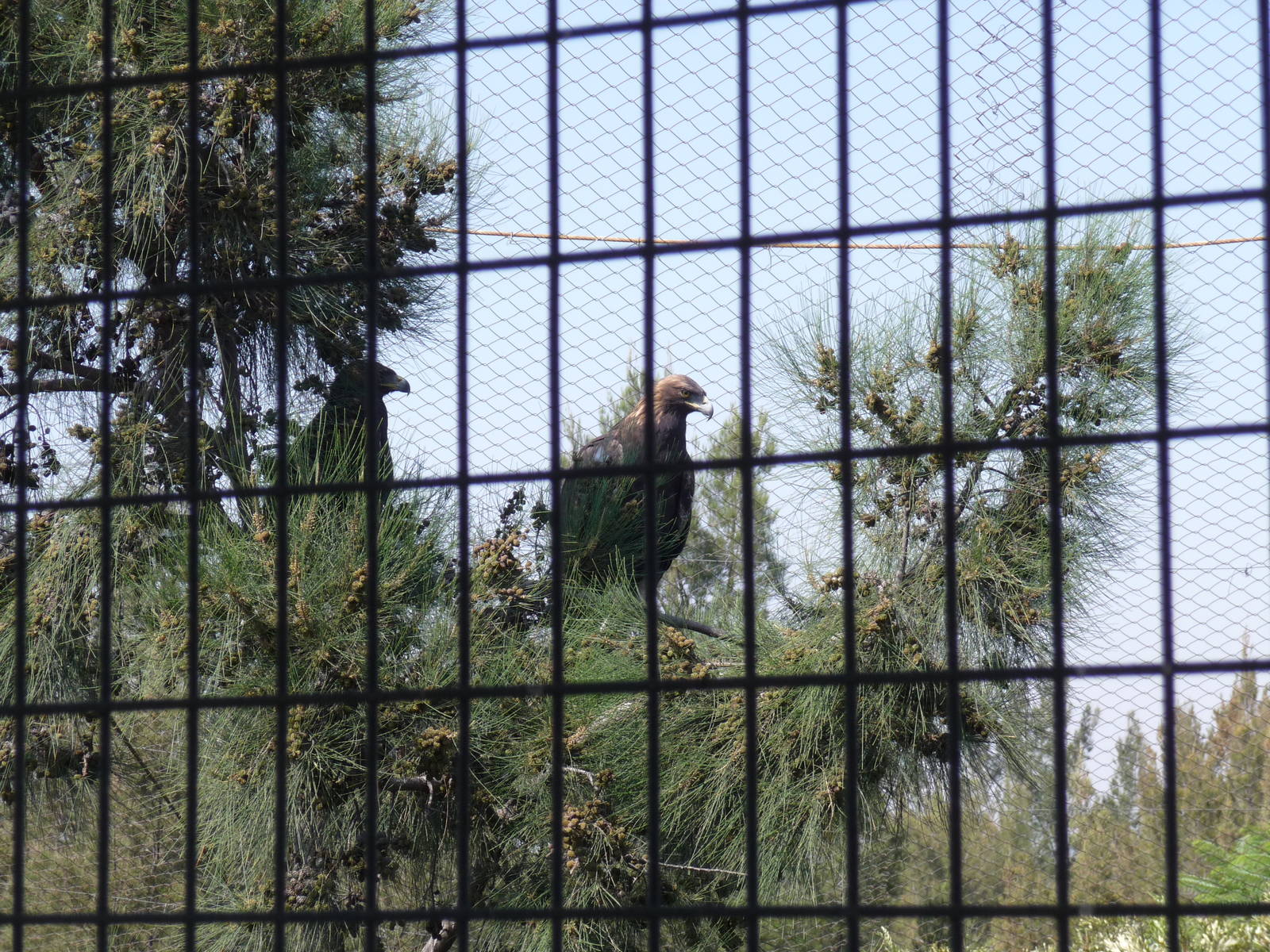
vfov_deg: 11.6
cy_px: 476
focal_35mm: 128
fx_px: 4696
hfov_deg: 15.4
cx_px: 635
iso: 100
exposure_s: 1/250
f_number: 4.7
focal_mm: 21.8
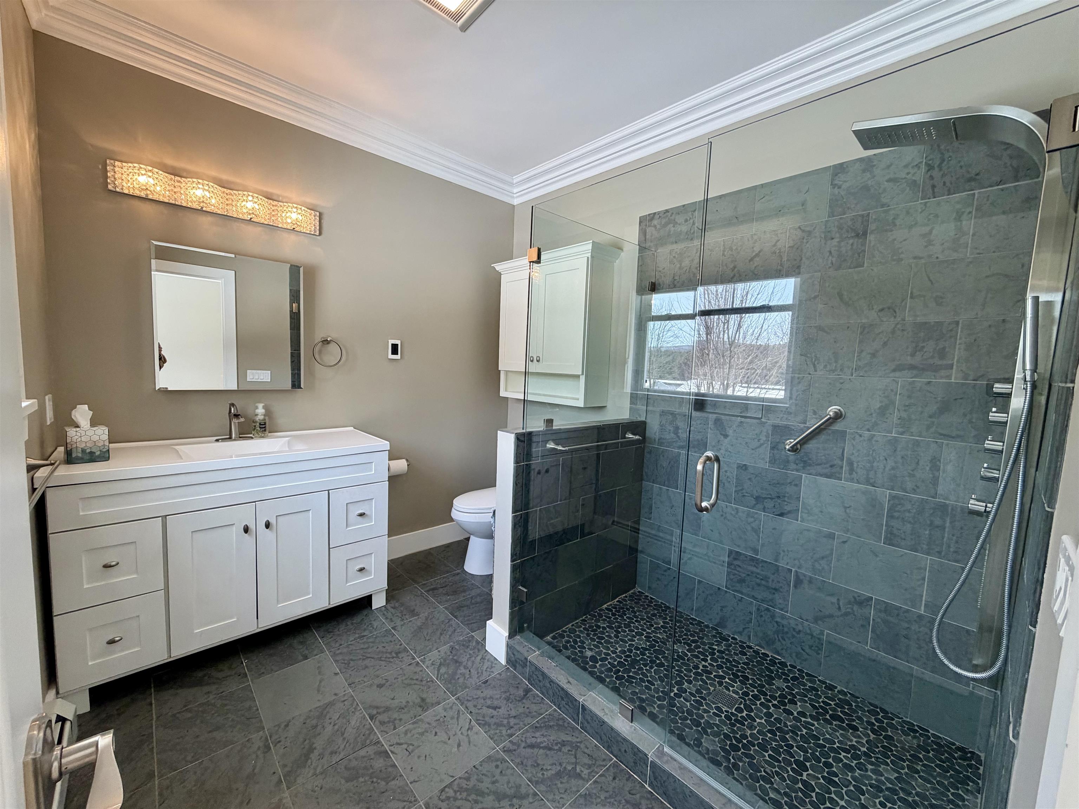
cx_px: 540
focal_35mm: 14
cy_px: 404
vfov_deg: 85.7
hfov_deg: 102.1
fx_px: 436
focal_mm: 2.22
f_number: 2.2
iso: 160
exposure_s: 1/120
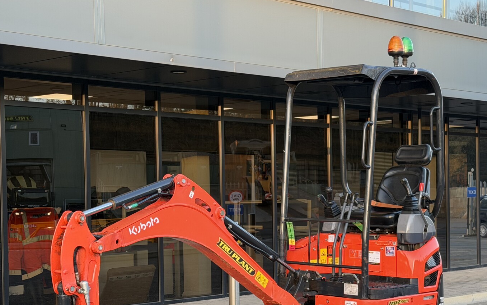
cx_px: 253
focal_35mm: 75
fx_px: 995
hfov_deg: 27.5
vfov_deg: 17.3
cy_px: 220
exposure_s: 1/121
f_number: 1.78
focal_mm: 6.76
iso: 80
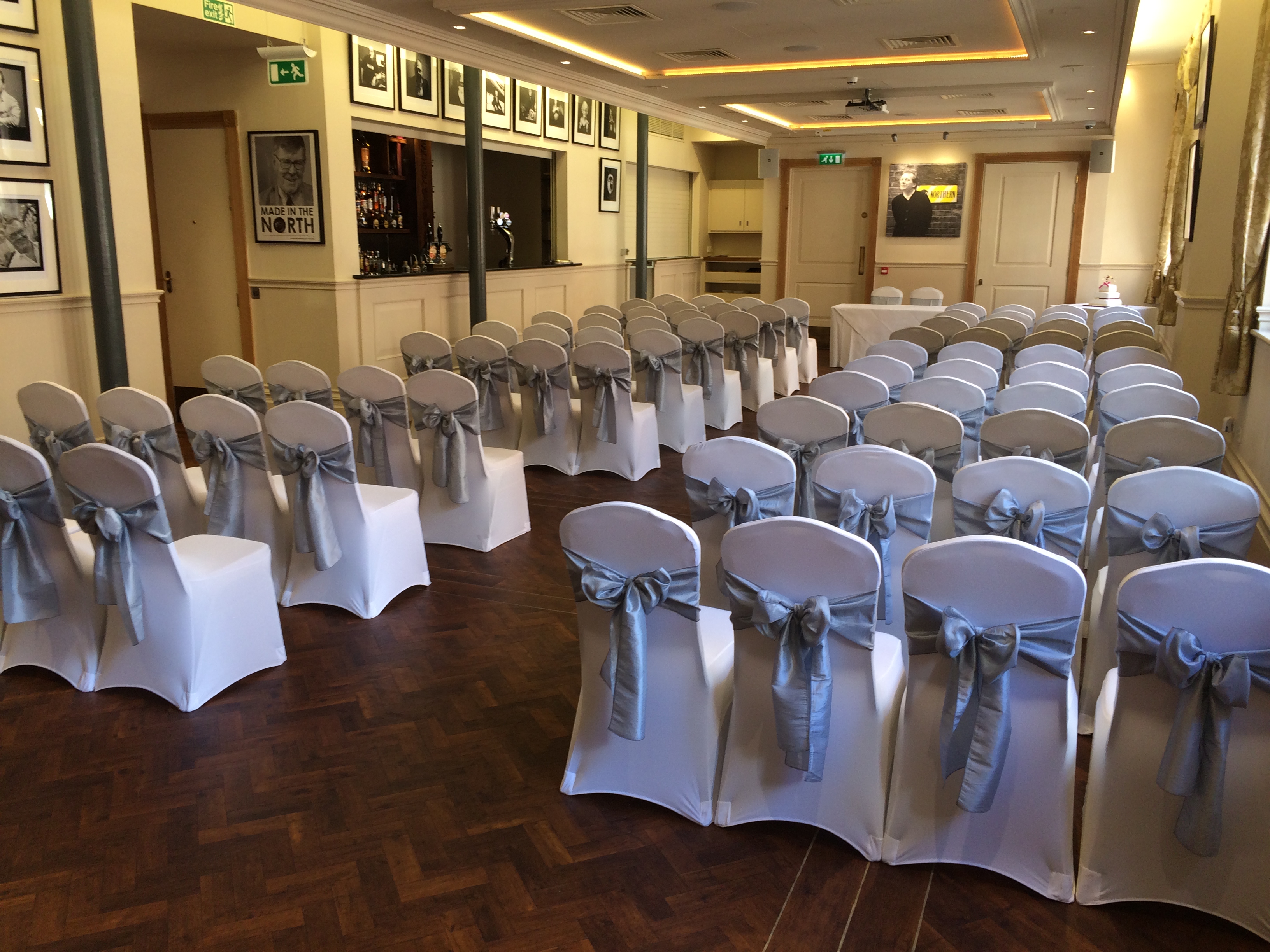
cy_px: 476
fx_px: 1101
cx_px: 635
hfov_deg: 60.0
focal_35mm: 30
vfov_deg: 46.8
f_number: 2.2
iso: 50
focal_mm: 4.12
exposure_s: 1/30
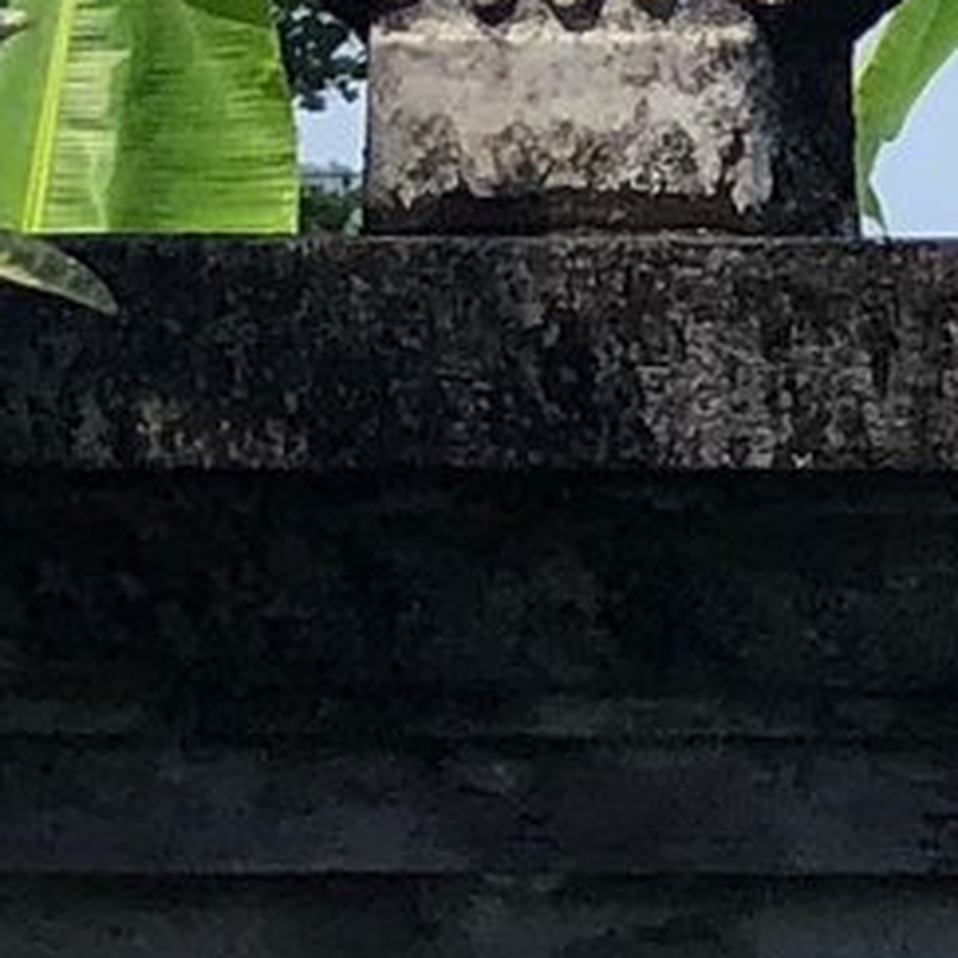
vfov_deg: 6.9
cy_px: 168
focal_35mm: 255
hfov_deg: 5.5
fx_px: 7984
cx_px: 4419
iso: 20
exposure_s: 1/1499
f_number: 1.8
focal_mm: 3.99
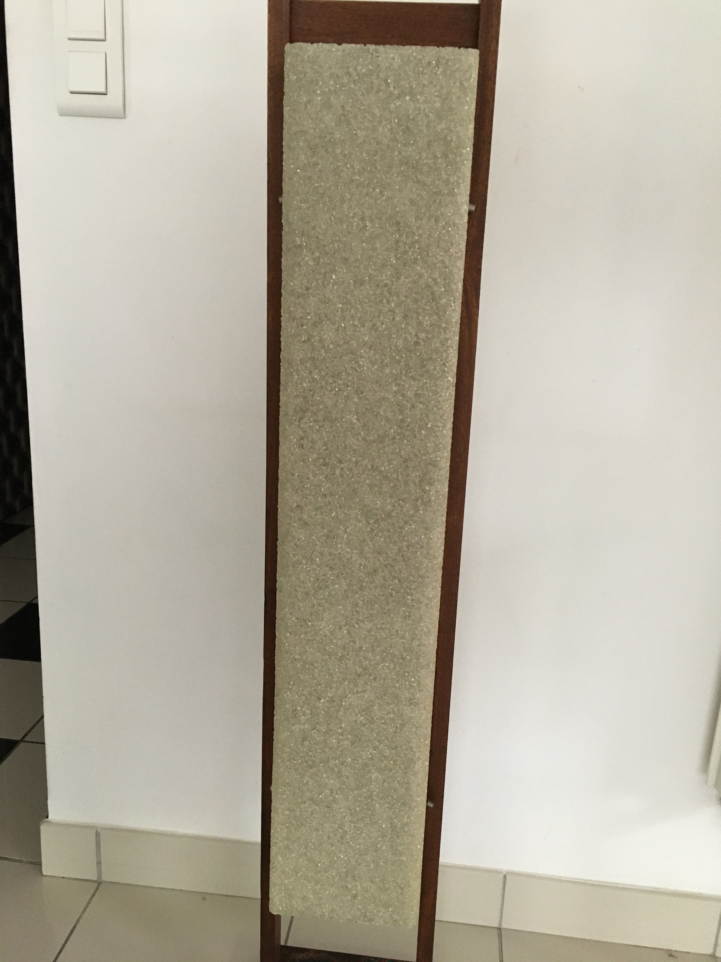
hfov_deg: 48.2
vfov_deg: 61.7
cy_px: 481
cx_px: 360
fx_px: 805
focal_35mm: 29
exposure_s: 1/30
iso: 200
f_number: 2.2
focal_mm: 4.15
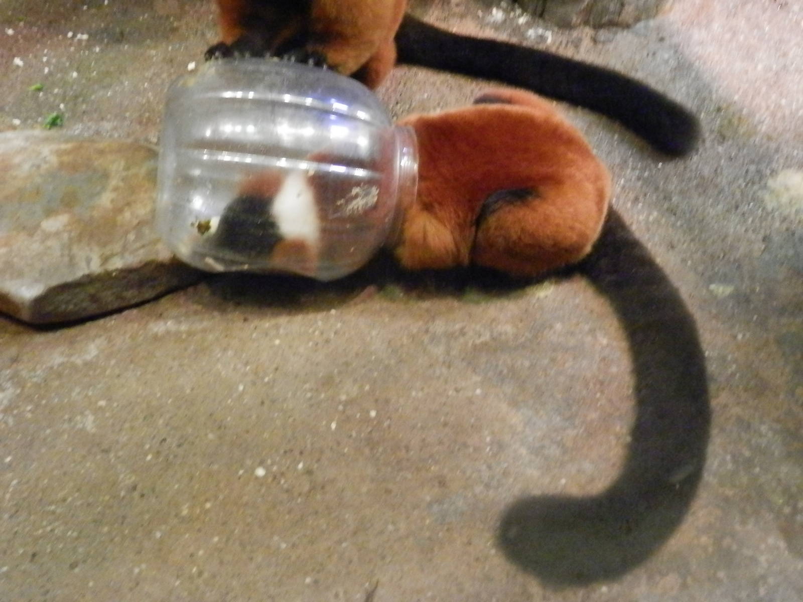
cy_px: 301
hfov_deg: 55.4
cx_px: 402
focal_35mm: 33
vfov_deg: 42.9
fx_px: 766
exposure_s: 1/8
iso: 1000
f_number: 3.4
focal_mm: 6
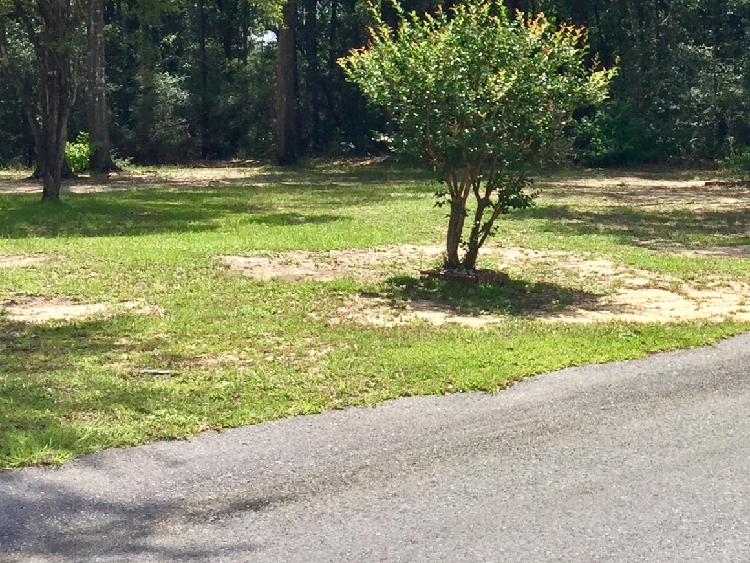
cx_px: 655
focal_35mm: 75
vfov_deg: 19.2
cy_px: 35
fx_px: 1625
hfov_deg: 25.3
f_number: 2.2
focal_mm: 4.15
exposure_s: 1/1276
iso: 32
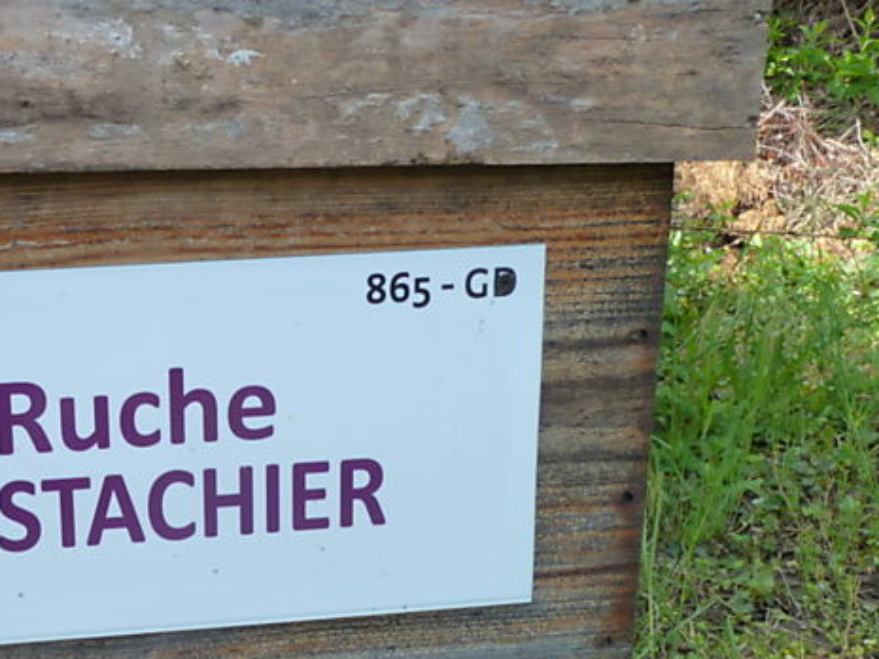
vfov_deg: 26.3
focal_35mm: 55
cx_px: 125
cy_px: 491
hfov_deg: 33.5
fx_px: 1397
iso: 125
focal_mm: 5.3
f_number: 4
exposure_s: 1/125
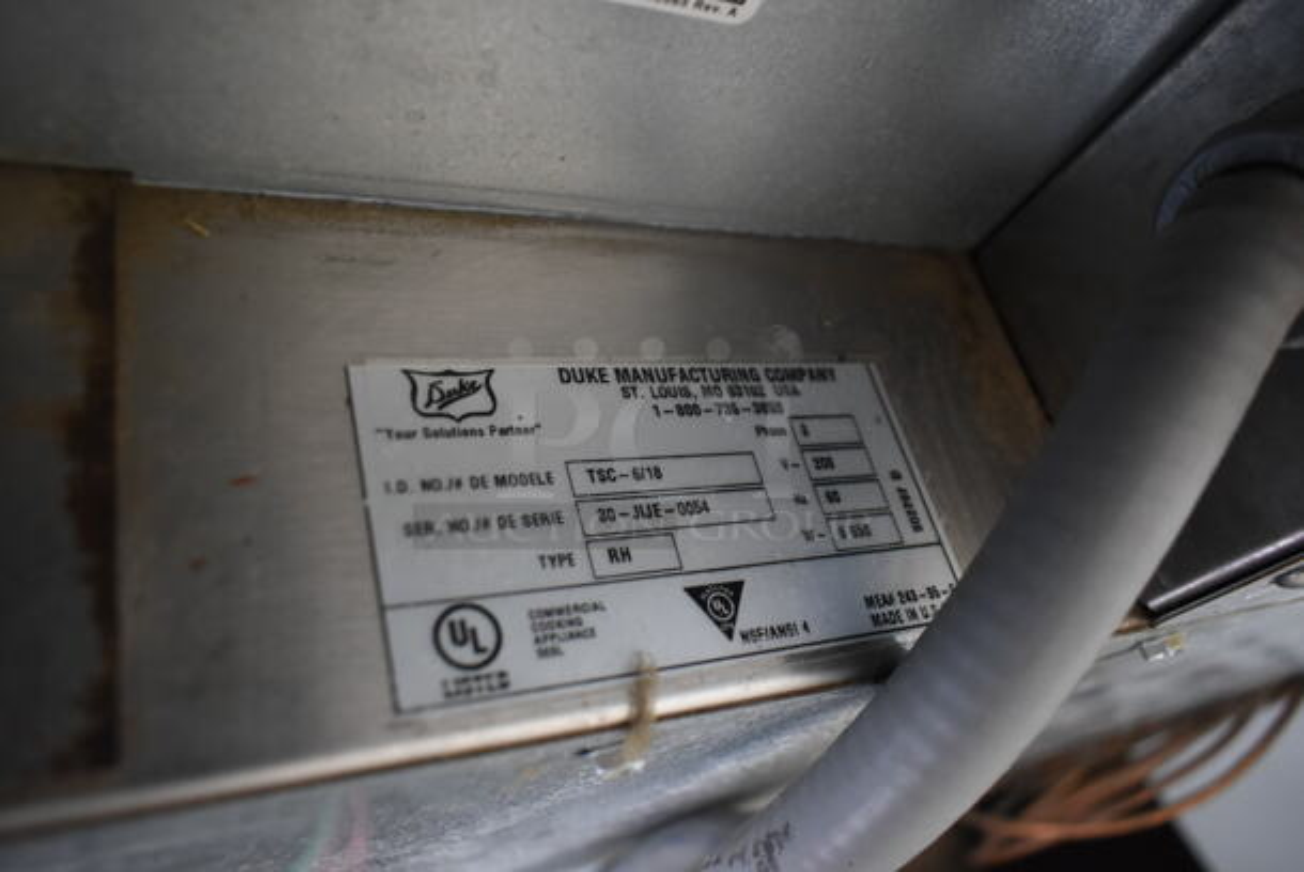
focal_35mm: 27
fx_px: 979
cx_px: 652
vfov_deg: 48.0
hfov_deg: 67.3
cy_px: 436
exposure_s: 1/30
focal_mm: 18
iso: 1100
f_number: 3.5
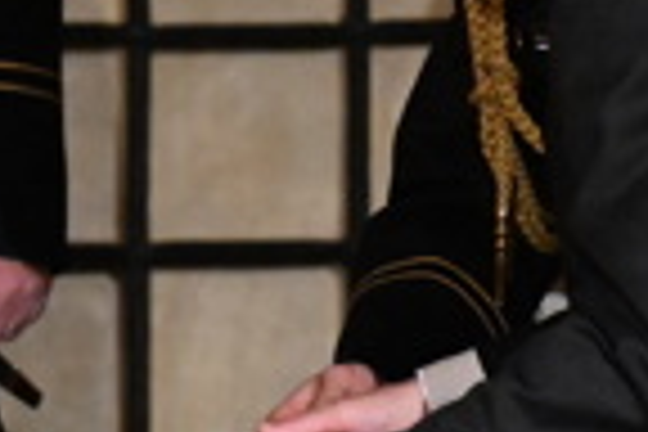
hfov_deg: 1.4
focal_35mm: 1434
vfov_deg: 1.0
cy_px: -40
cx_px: 526
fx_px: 25810
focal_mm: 200
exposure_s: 1/250
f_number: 5
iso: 8000
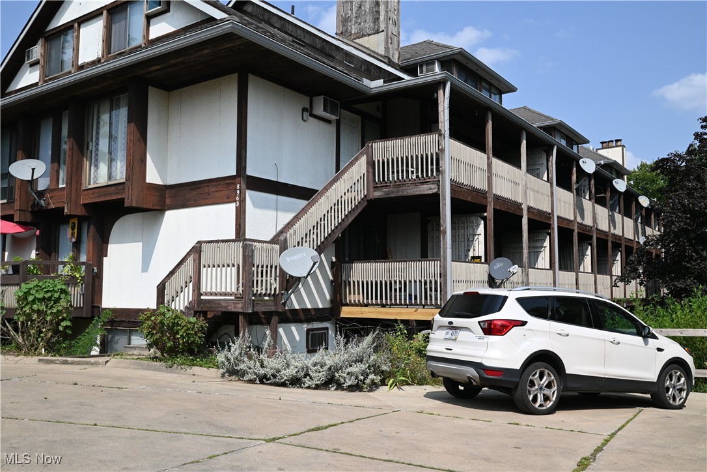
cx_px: 354
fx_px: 589
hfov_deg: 61.9
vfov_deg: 43.6
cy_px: 236
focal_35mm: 30
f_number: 7.1
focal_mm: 20
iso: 100
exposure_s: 1/400
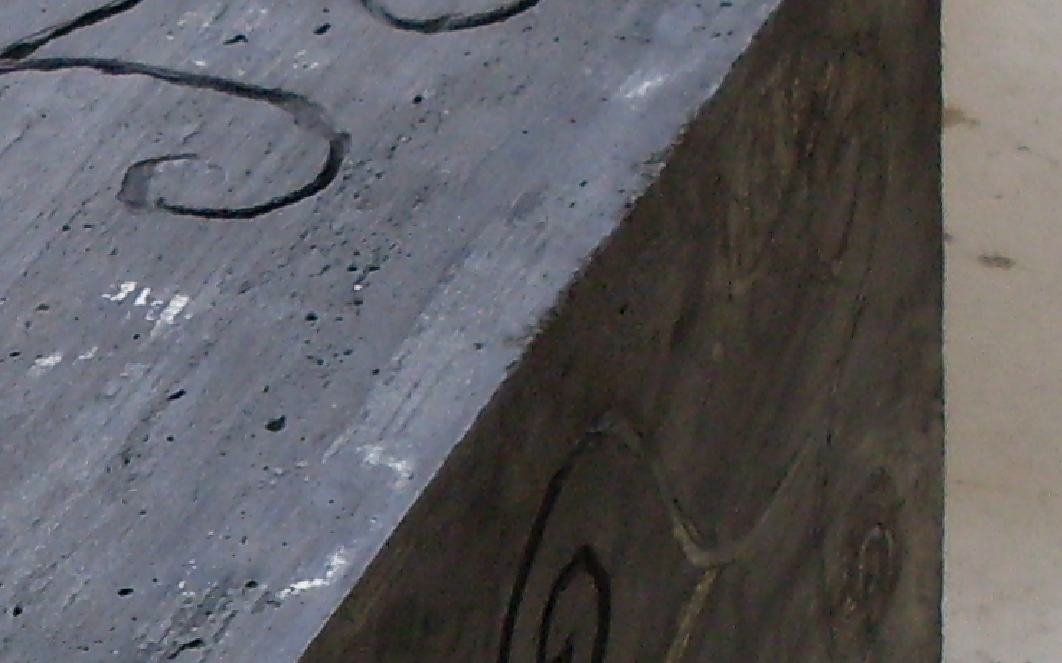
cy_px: 993
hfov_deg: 12.1
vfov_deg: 7.7
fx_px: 4861
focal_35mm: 168
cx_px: -327
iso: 80
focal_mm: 6.3
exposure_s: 1/90
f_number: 2.8
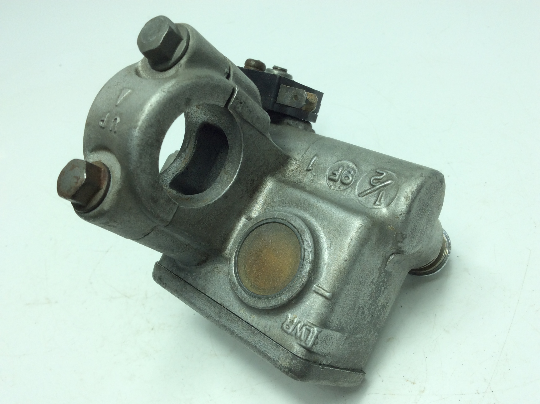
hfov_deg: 56.9
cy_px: 202
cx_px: 270
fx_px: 498
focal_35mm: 32
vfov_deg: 44.1
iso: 32
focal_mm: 3.3
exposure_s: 1/362
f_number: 2.4
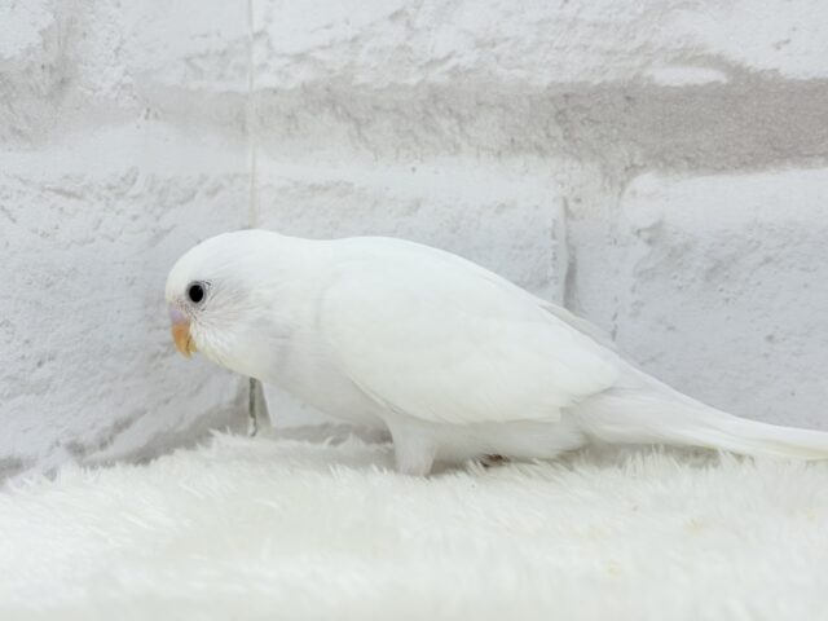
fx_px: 1244
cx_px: 414
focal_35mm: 52
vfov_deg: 28.0
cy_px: 310
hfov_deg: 36.8
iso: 32
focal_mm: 5.96
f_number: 1.6
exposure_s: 1/50
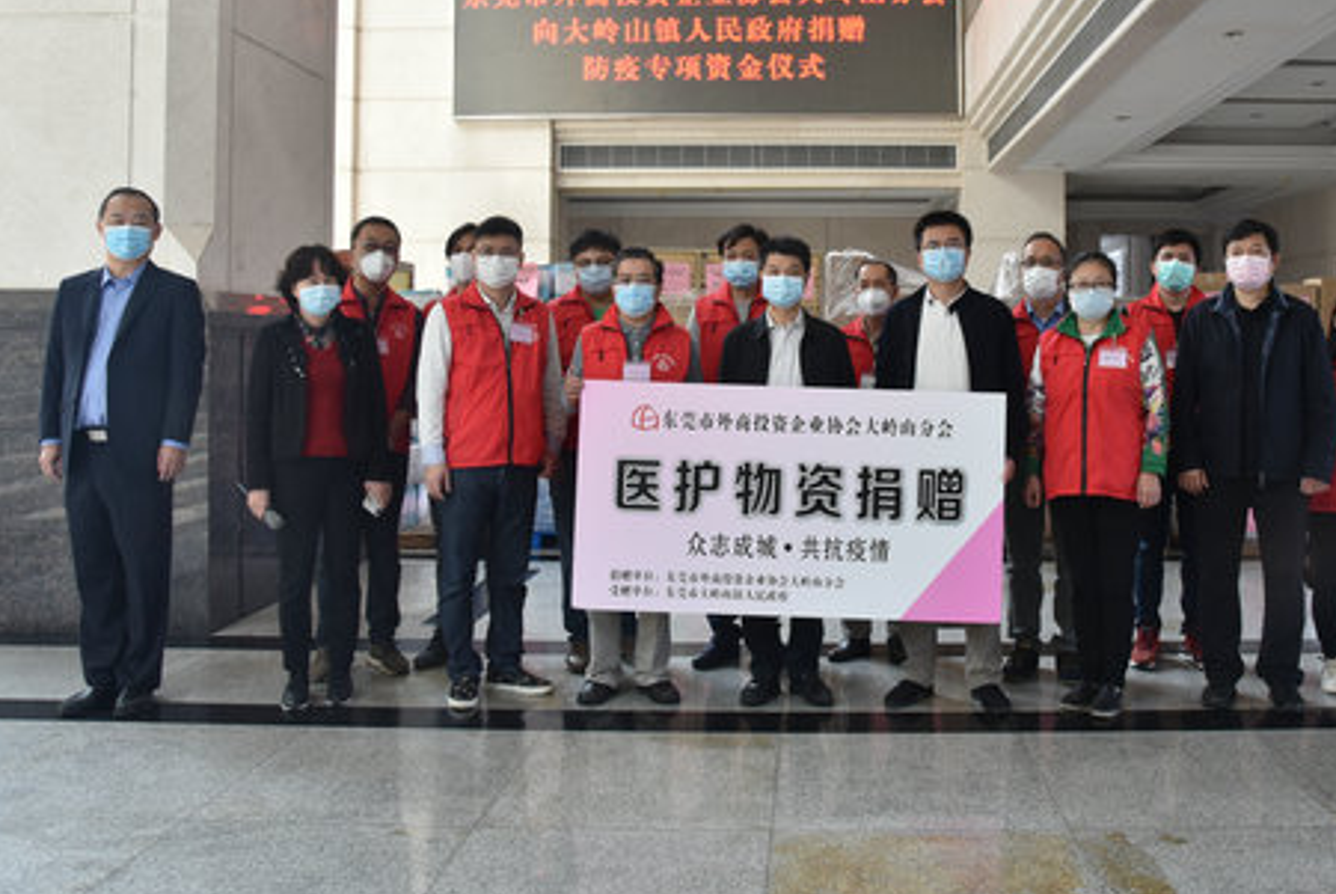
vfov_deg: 40.8
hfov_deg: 58.1
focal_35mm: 32
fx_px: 1189
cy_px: 319
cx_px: 811
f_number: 10
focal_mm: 24
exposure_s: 1/100
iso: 1250
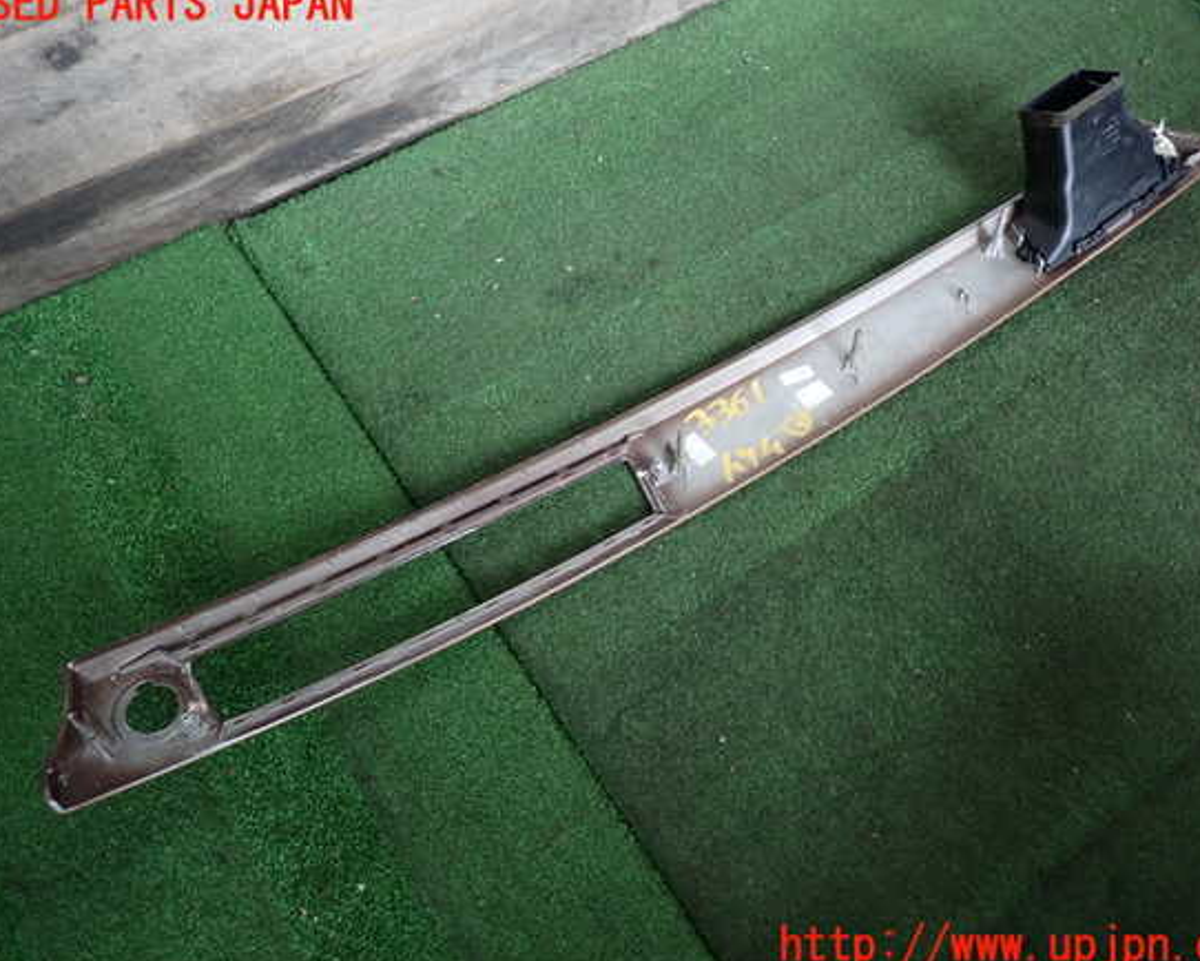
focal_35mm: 27
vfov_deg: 53.2
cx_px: 615
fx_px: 959
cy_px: 476
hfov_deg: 64.0
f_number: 2
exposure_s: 1/40
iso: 200
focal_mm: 4.5
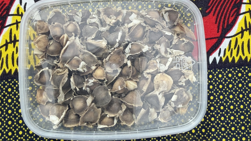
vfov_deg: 33.7
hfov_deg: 56.6
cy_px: 76
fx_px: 233
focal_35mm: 35
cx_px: 125
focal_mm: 2.22
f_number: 2.2
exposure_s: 1/100
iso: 64
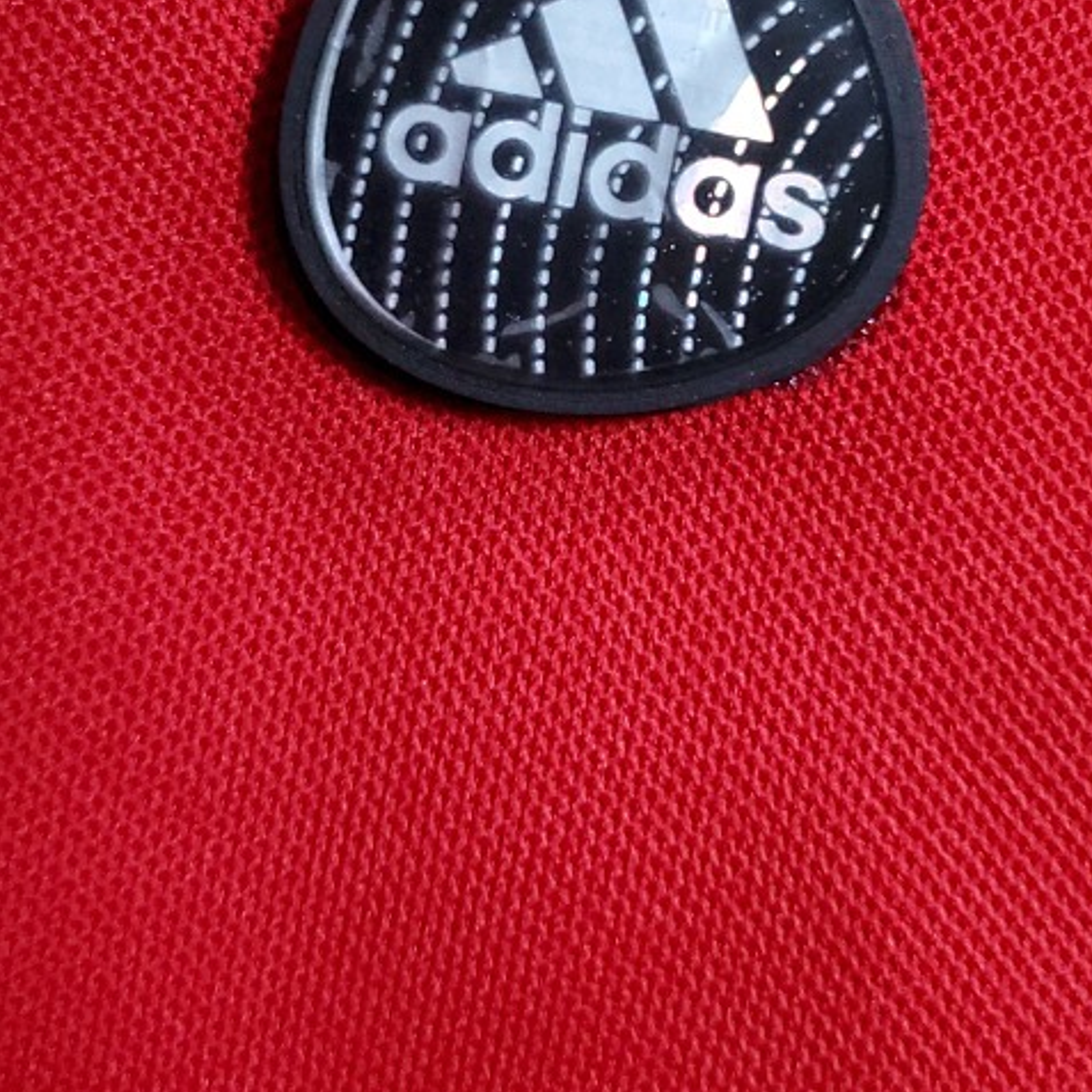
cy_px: 277
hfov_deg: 32.8
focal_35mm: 52
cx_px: 579
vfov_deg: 32.2
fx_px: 1856
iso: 500
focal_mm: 4.3
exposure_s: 1/60
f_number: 1.5
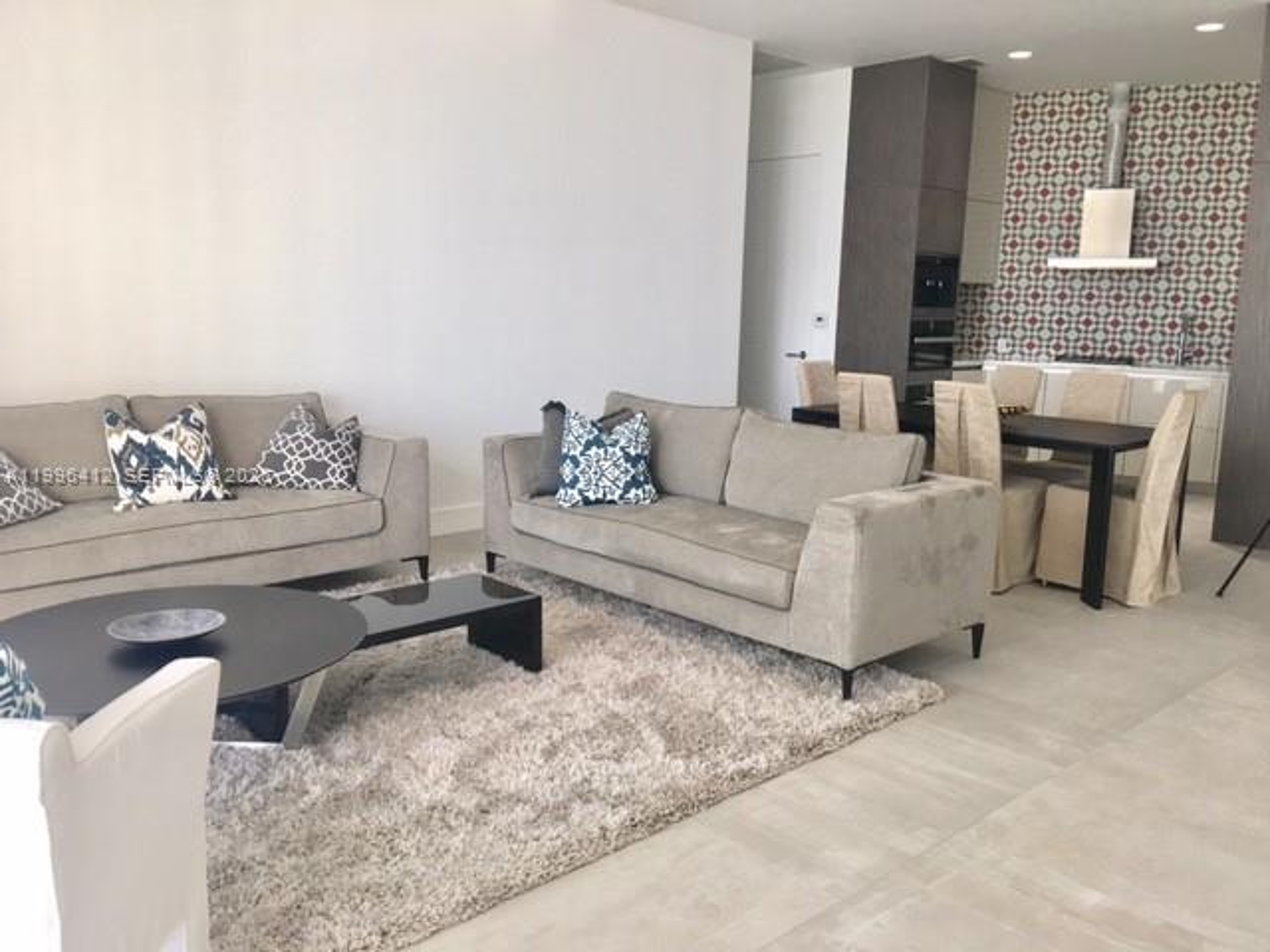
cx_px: 635
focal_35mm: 29
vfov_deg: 48.2
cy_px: 476
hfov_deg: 61.7
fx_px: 1064
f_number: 2.2
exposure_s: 1/40
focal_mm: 4.15
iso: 25
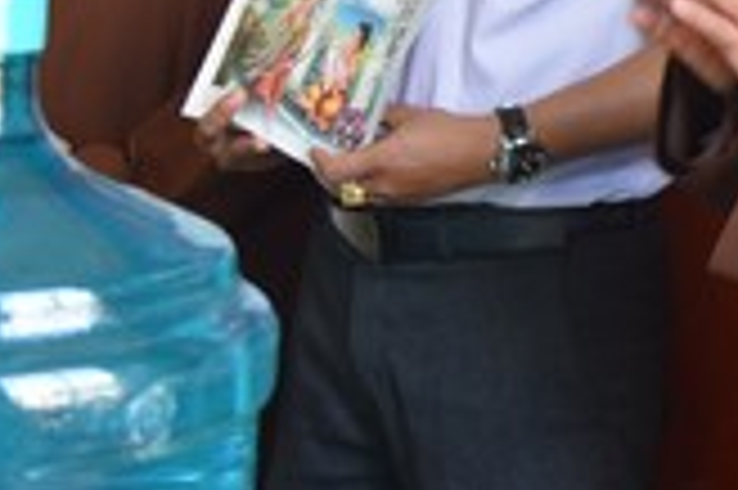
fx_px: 2601
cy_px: -306
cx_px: 1188
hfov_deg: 14.7
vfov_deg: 10.3
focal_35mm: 127
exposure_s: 1/60
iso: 800
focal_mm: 32
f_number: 4
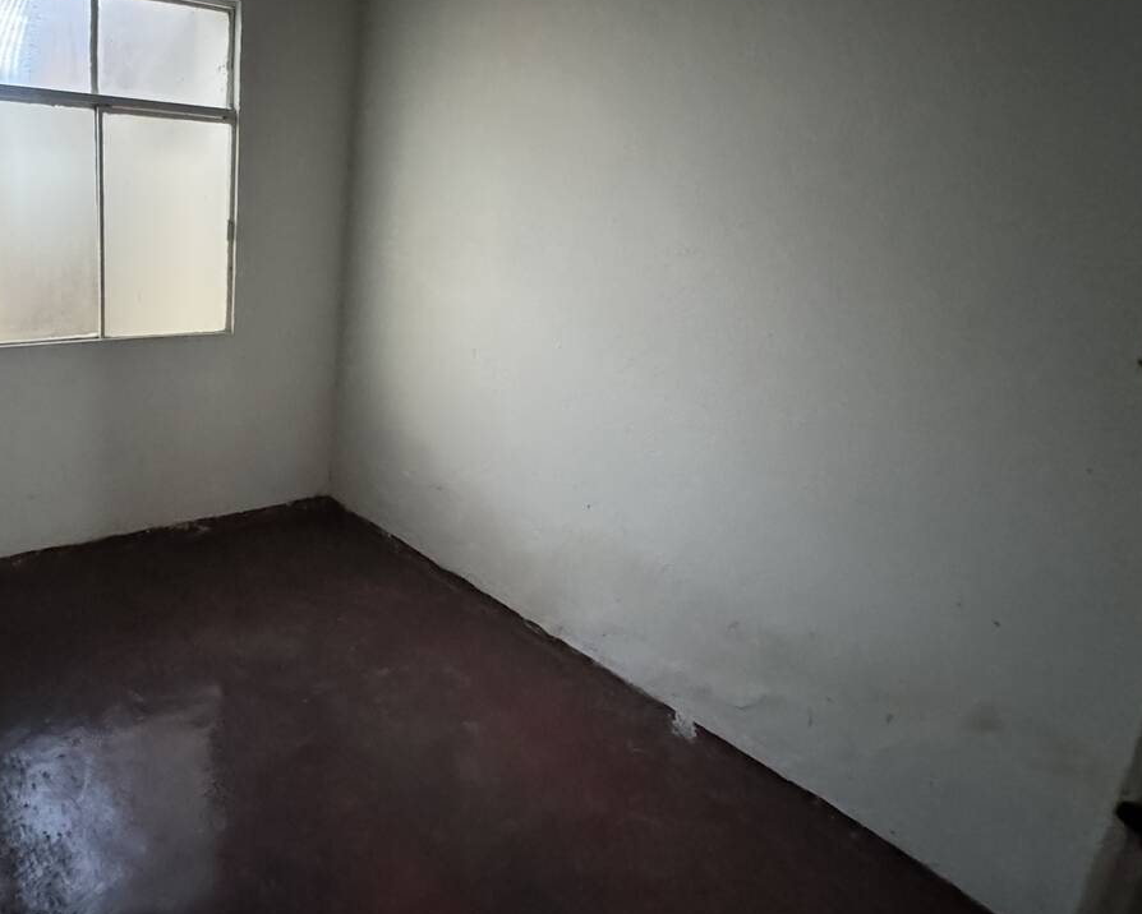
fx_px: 744
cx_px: 255
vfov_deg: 62.6
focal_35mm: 22
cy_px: 364
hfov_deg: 69.0
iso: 1250
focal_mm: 2.22
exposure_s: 1/60
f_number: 2.2
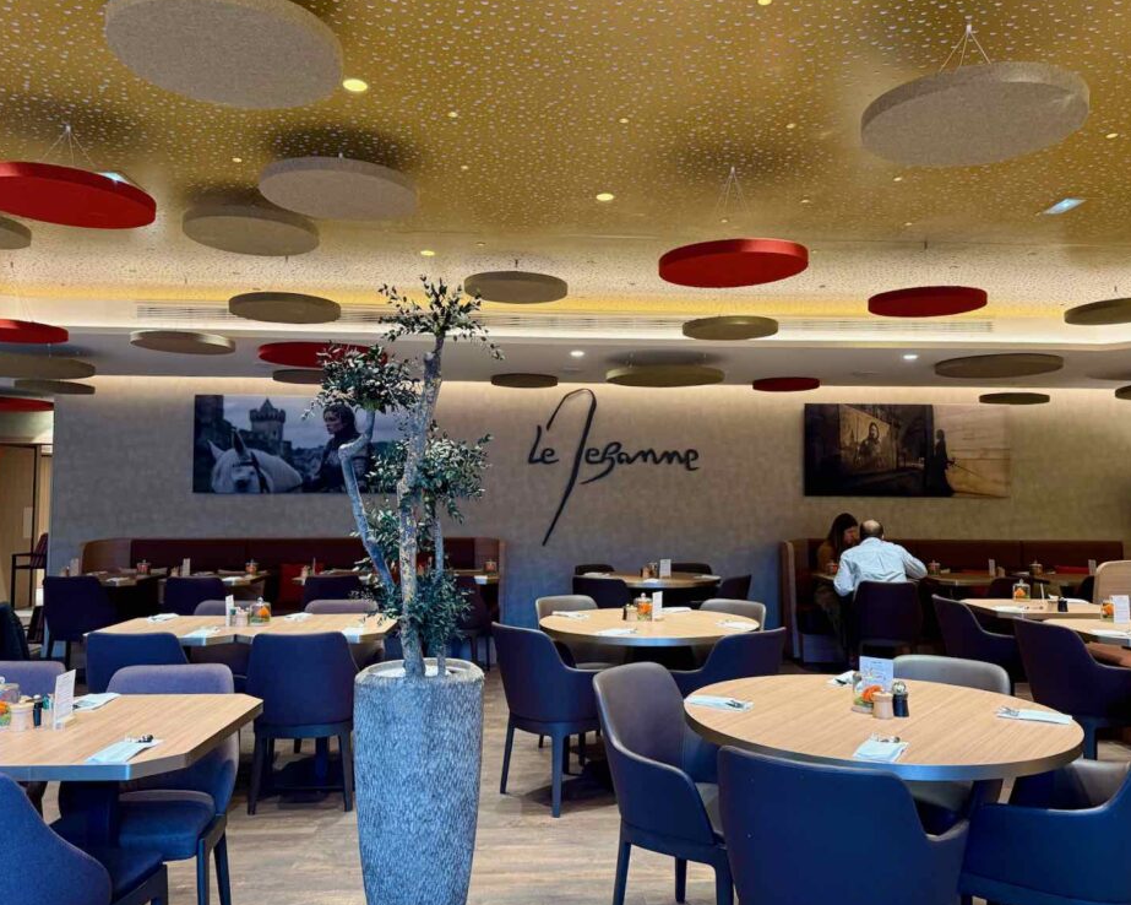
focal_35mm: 26
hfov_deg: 66.0
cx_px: 598
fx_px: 870
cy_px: 457
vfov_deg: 54.9
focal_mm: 6.76
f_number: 1.78
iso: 250
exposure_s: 1/50
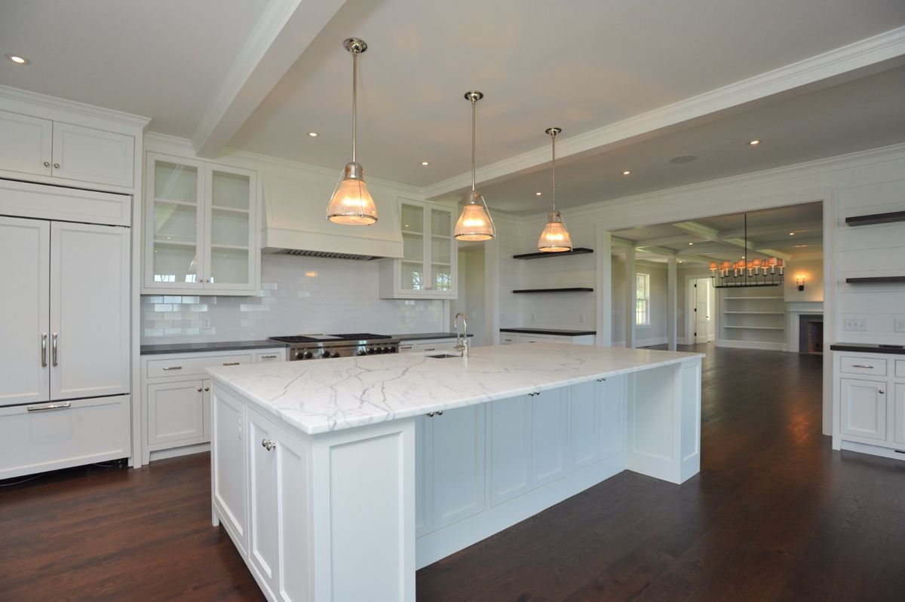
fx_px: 427
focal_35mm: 17
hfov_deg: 93.3
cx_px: 452
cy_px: 301
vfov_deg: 70.4
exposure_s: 1/100
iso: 1000
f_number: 8
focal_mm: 17
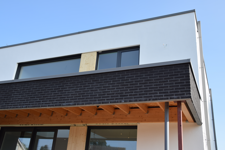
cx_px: 112
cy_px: 75
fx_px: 225
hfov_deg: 53.1
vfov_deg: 36.9
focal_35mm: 36
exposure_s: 1/320
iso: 200
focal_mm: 24
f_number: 9
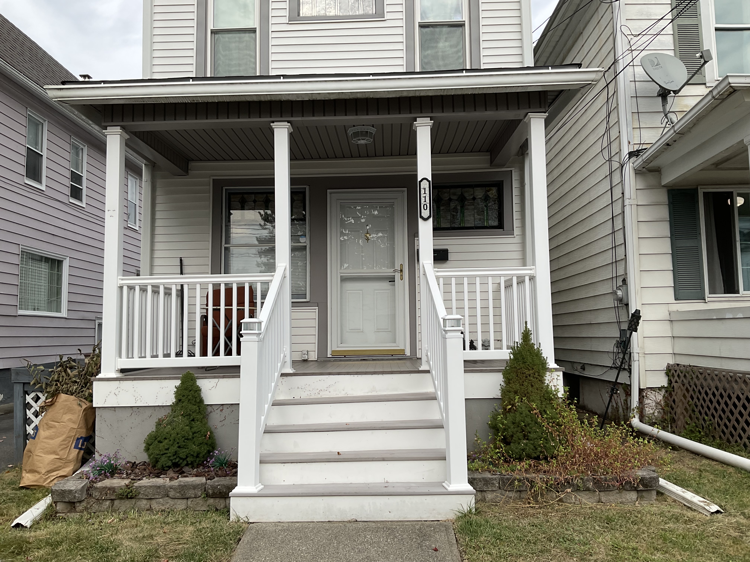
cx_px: 375
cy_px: 281
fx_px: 628
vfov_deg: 48.2
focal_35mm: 29
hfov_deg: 61.7
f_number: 1.8
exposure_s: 1/869
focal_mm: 3
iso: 16
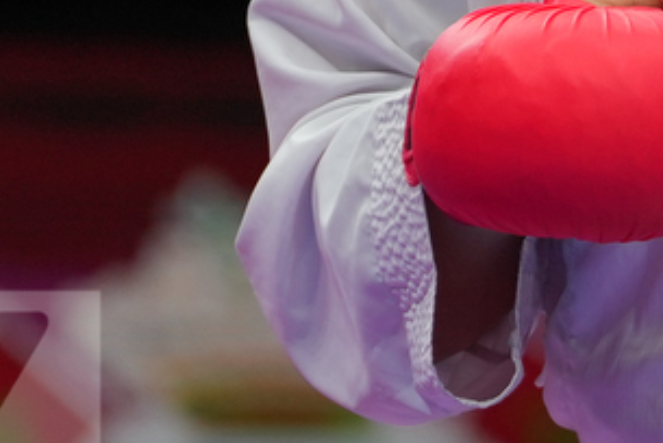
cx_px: 1093
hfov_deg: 1.3
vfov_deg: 0.9
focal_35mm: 1572
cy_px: -156
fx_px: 28978
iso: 400
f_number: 2.8
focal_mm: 200
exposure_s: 1/1000
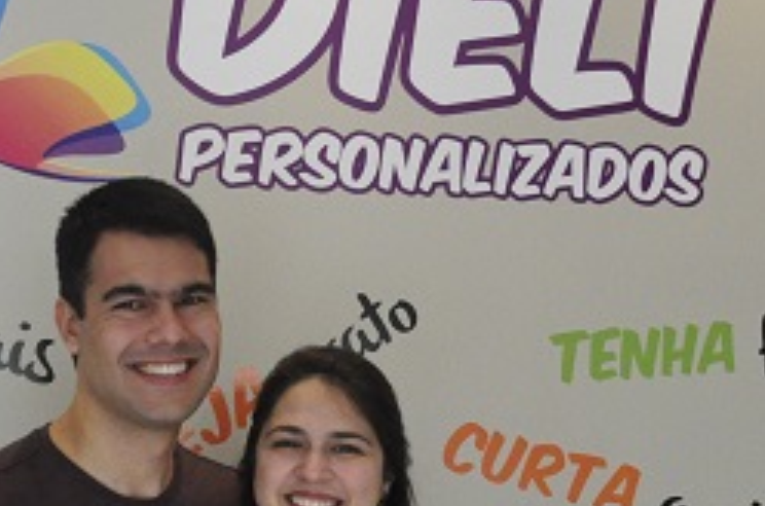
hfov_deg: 25.2
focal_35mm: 80
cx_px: 228
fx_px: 1696
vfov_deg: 16.7
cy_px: 457
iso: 3200
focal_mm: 22
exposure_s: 1/500
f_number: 3.8
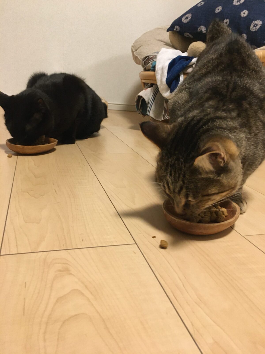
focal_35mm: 29
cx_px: 132
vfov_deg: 61.7
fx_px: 296
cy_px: 177
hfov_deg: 48.2
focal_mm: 4.15
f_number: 2.2
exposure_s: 1/30
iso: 200
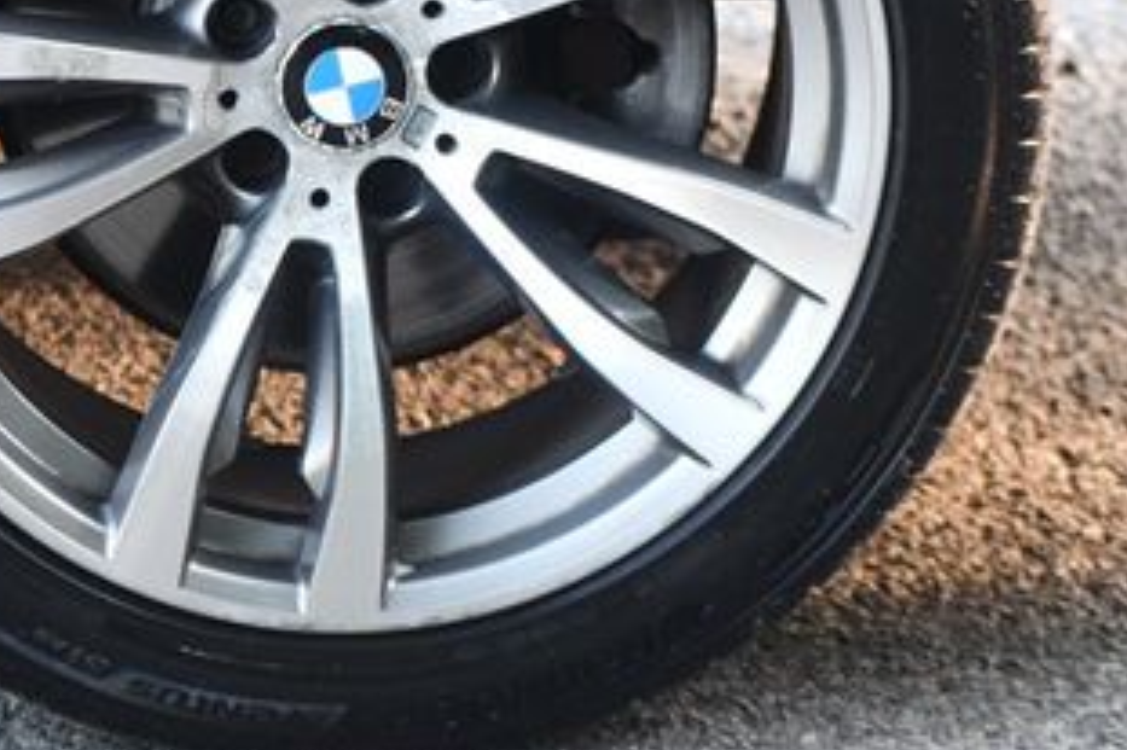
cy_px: 43
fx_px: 9136
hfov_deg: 7.1
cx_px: 294
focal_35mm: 292
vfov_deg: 4.7
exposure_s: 1/125
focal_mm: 95
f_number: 4.8
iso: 1400
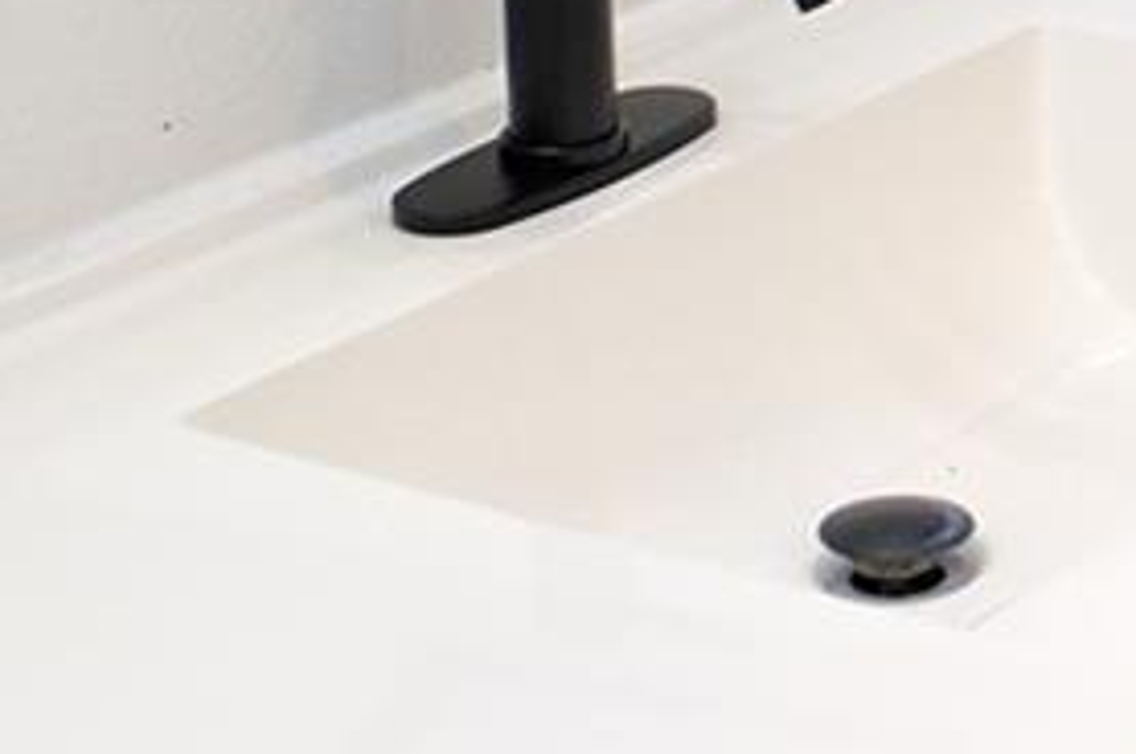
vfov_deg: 9.9
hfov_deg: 14.3
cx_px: 1772
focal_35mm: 133
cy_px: -496
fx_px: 4192
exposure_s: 1/100
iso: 800
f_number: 3.5
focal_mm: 15
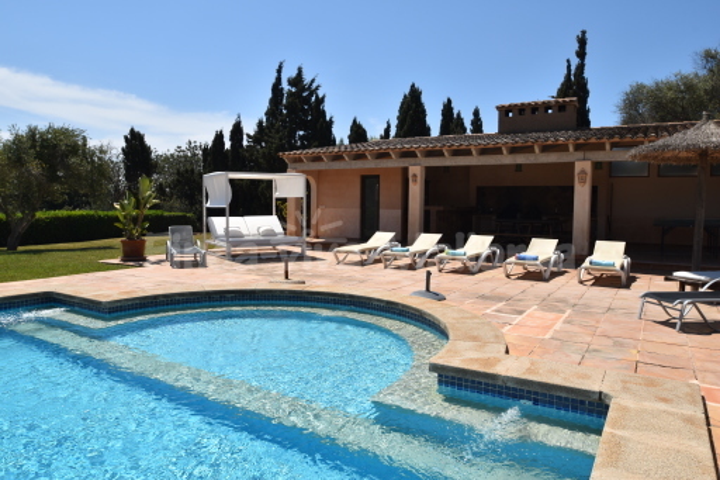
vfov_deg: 53.1
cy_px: 240
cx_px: 360
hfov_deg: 73.8
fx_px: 480
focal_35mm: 24
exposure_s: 1/200
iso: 100
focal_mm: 16
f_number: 11
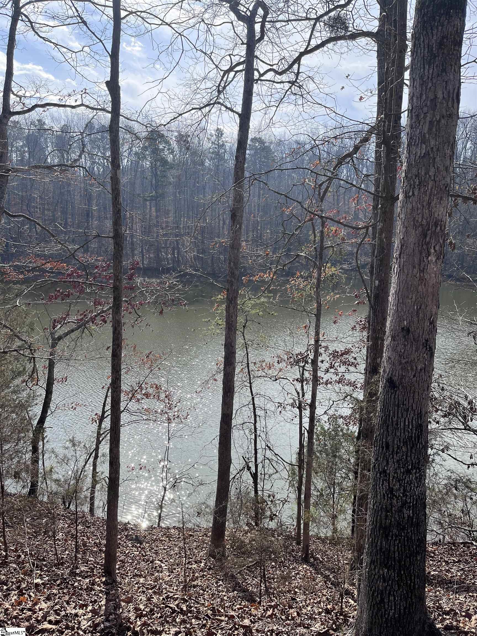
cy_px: 318
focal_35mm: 26
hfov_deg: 53.1
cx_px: 238
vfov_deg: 67.3
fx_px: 478
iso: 50
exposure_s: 1/2410
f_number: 1.6
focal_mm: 5.1
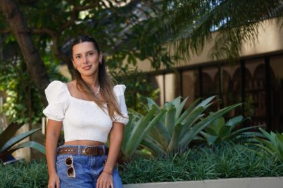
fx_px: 731
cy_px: 94
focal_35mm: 93
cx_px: 142
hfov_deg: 21.9
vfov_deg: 14.7
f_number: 5
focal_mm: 93
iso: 400
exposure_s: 1/250
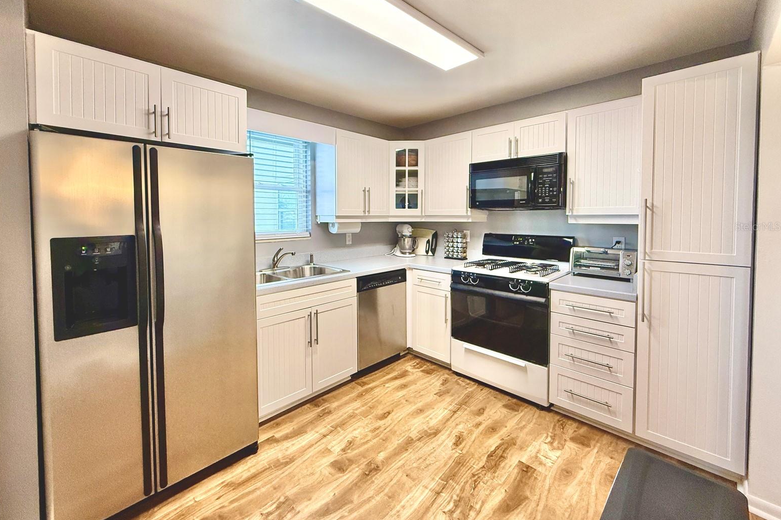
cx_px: 380
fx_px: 325
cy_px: 226
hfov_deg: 100.4
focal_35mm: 15
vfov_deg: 76.9
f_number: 2.2
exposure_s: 1/120
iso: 200
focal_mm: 2.22
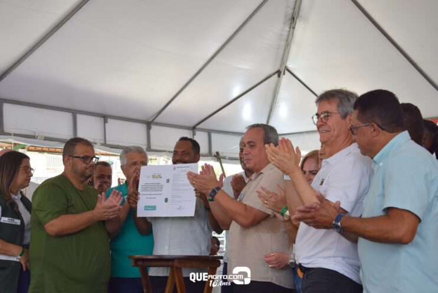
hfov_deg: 31.9
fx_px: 767
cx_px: 219
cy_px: 146
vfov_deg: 21.6
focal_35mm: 63
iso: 400
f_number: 7.1
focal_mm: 42
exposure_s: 1/200
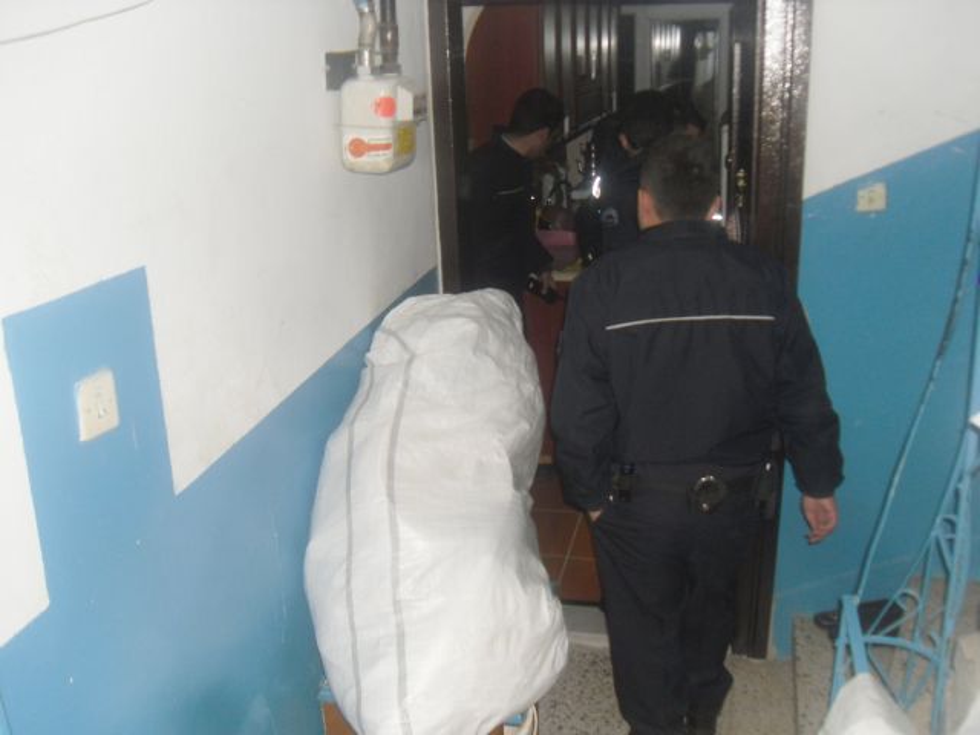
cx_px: 490
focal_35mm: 34
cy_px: 368
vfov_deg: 41.8
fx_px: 963
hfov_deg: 54.0
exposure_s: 1/45
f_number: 2.8
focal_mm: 6
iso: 100
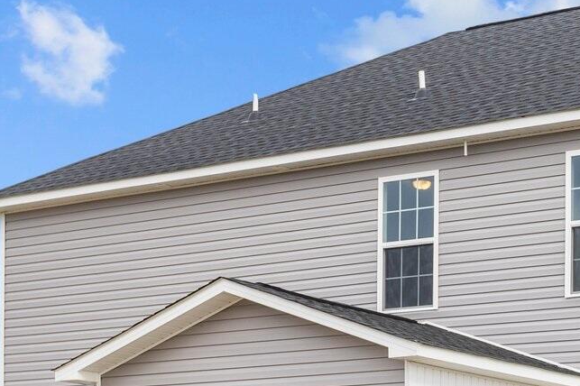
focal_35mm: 102
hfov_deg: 19.7
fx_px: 1642
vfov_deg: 13.3
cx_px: 518
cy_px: 358
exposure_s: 1/250
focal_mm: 32
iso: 160
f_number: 8
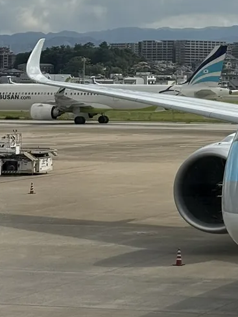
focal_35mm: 157
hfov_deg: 9.2
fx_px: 1439
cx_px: 383
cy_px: 32
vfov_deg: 12.5
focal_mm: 6.76
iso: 64
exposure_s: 1/8772
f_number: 1.78
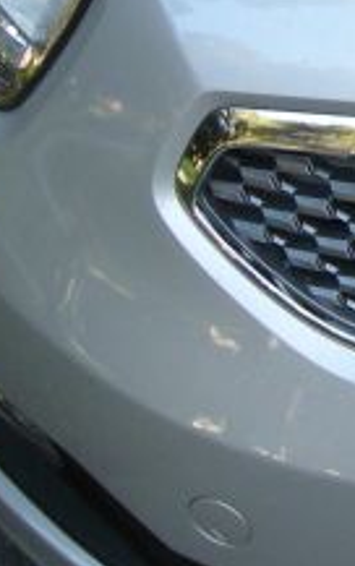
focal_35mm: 154
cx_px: 762
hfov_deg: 8.1
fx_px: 2379
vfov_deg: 13.2
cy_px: -134
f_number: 2.8
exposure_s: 1/59.8
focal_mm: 5.7
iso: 132
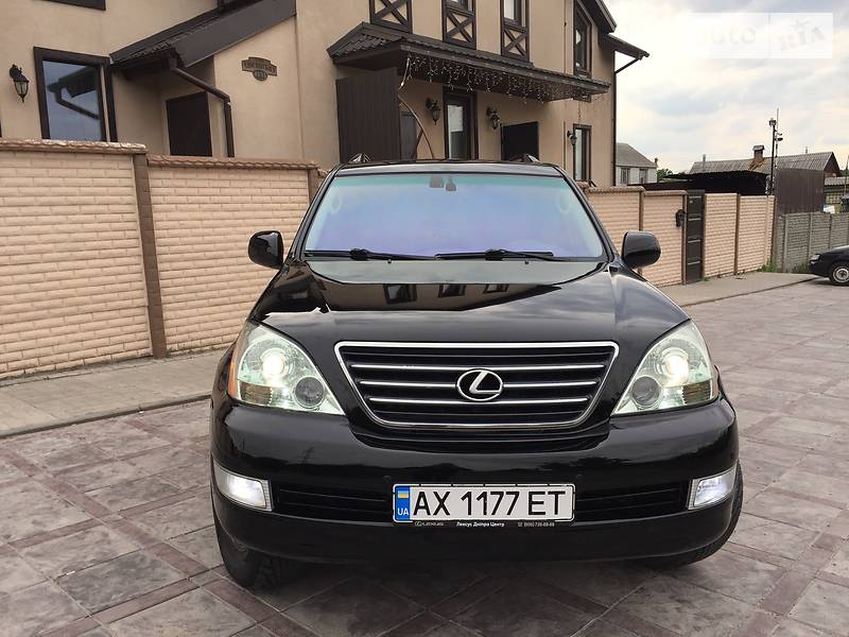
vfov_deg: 48.2
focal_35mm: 29
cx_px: 424
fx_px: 711
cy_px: 318
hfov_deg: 61.7
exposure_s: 1/557
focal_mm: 4.2
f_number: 2.2
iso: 32
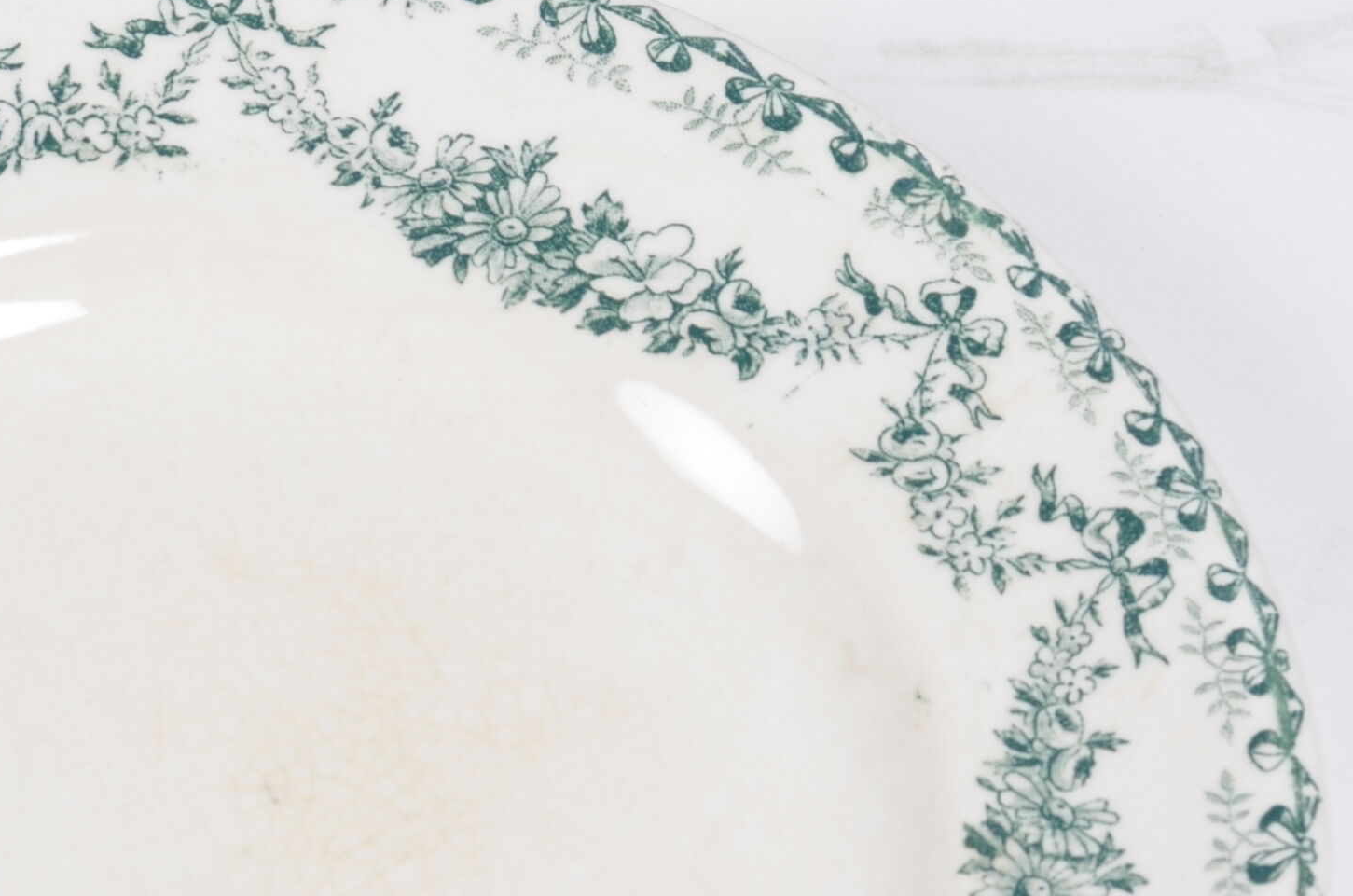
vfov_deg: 7.1
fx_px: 7163
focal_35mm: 191
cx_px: 174
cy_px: 903
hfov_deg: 10.7
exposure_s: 1/125
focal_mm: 50
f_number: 11
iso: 100
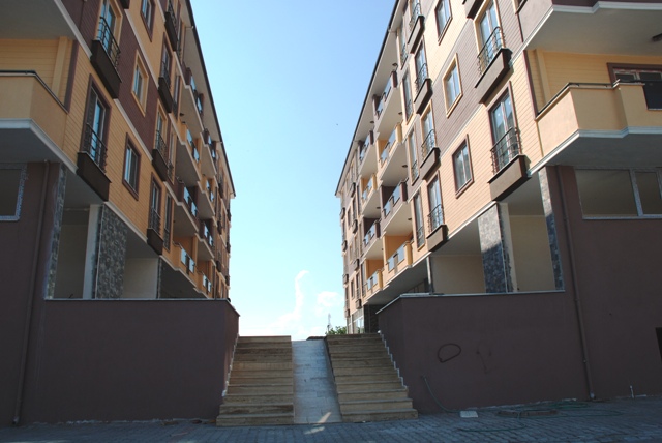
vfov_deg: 43.7
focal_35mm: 30
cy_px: 222
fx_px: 552
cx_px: 331
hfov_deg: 61.9
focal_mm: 20
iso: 125
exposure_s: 1/320
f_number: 9
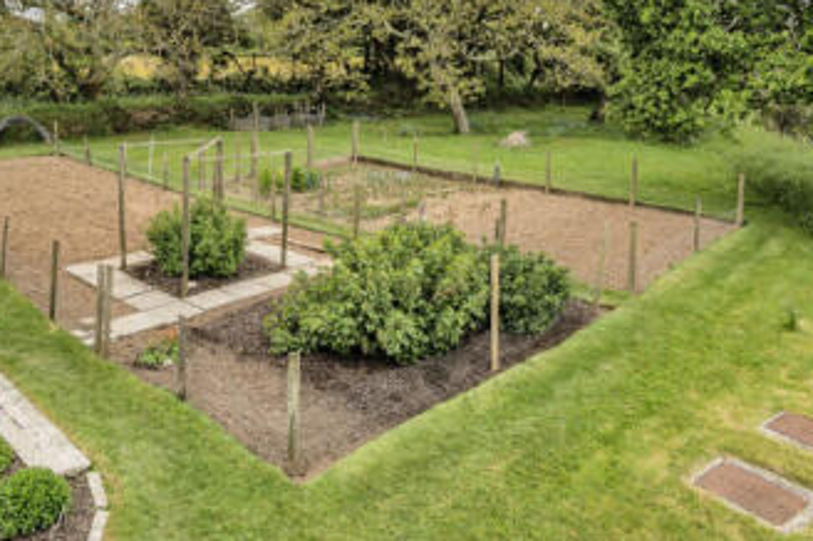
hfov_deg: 61.5
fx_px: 677
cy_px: 98
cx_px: 327
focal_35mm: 30
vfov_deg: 41.4
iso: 200
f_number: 8
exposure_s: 1/320
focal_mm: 15
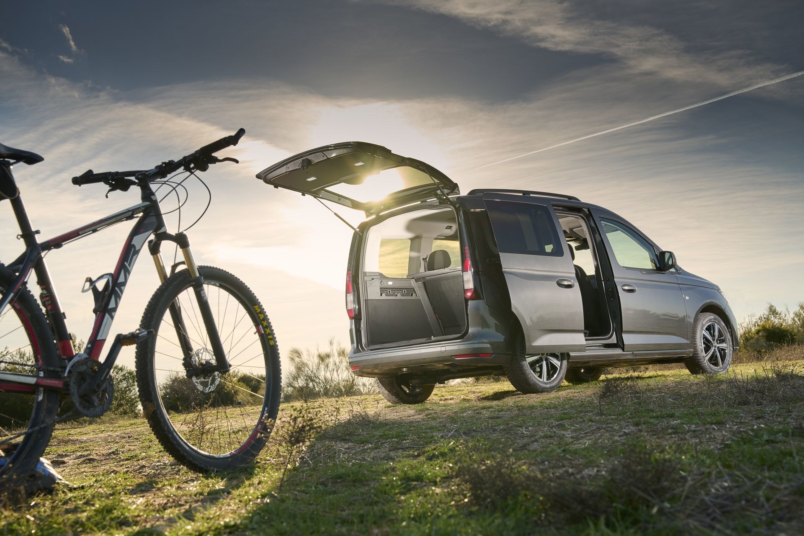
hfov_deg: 41.9
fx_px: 1050
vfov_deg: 28.6
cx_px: 402
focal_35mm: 47
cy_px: 268
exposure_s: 1/200
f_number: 8
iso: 80
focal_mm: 47
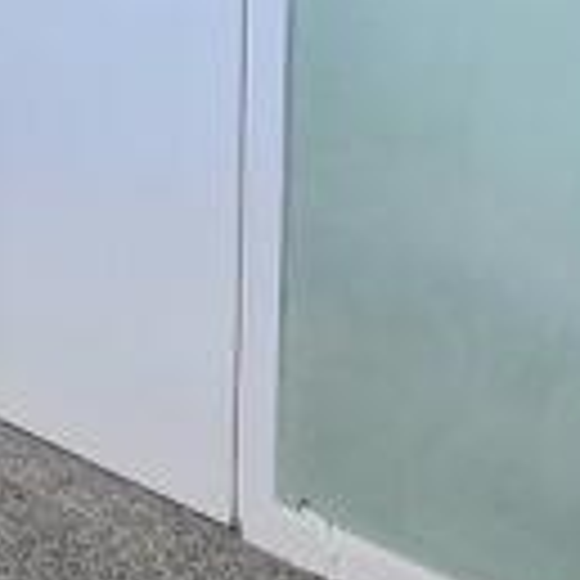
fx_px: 1725
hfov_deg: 15.3
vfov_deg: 16.7
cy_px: -369
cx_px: -584
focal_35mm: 91
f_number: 2.2
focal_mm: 2.2
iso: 50
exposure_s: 1/50
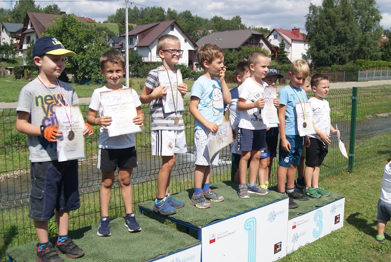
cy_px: 131
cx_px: 196
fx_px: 897
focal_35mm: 82
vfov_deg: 16.6
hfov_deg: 24.6
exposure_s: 1/400
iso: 100
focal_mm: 55
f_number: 9
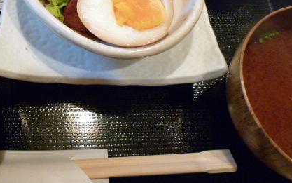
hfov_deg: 49.1
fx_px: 310
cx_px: 86
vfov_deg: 31.8
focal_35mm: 39
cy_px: 32
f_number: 2.2
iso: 400
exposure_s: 1/20
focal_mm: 4.3
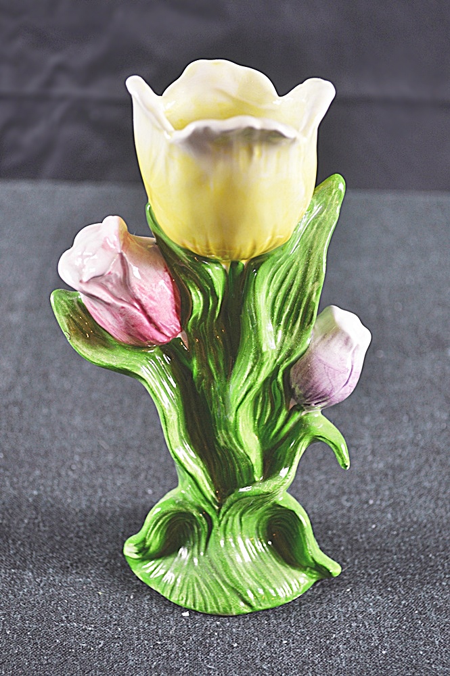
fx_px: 1127
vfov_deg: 33.4
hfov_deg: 22.6
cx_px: 225
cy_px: 338
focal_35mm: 60
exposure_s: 1/15
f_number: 5.3
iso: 400
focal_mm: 40
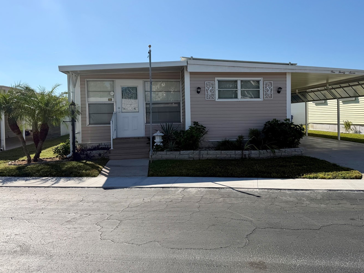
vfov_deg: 48.1
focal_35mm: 29
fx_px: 305
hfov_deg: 61.4
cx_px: 209
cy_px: 119
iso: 80
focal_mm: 6.76
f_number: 1.78
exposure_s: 1/7353
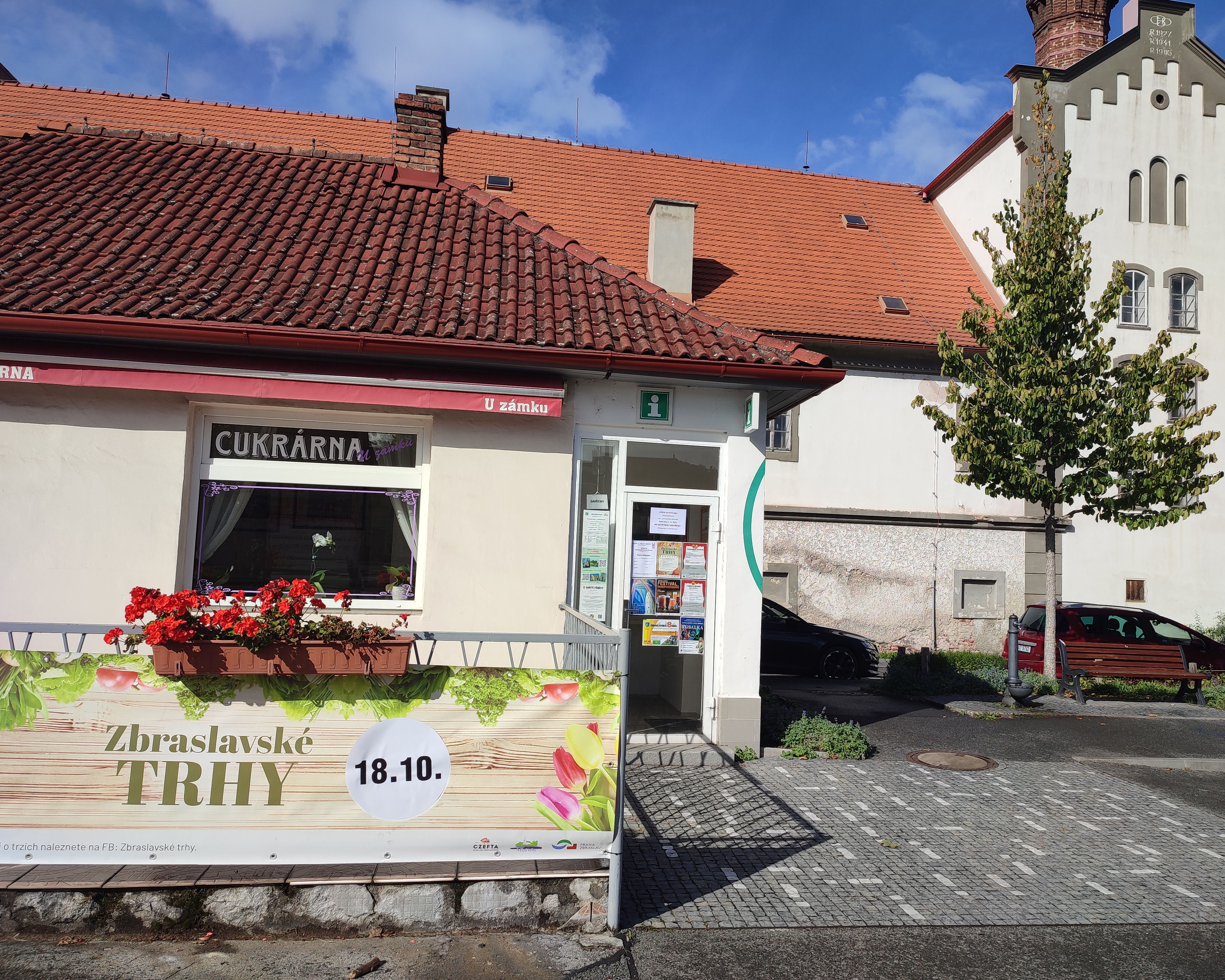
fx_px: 979
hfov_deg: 63.9
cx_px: 674
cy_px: 496
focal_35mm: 27
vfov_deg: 53.2
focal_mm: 6.04
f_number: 1.9
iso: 50
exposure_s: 1/1018
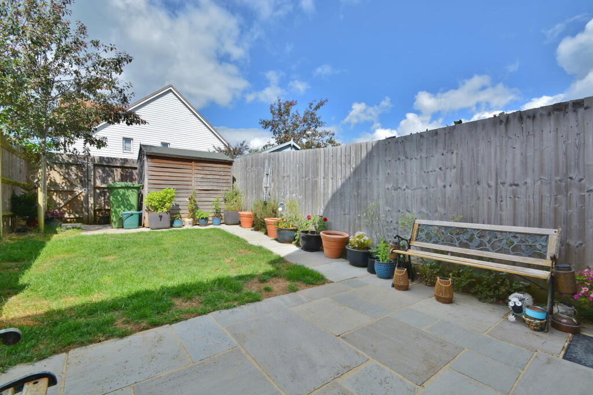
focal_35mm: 15
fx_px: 247
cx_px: 296
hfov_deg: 100.4
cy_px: 198
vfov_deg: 77.3
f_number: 8
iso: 140
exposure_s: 1/250
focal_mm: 10
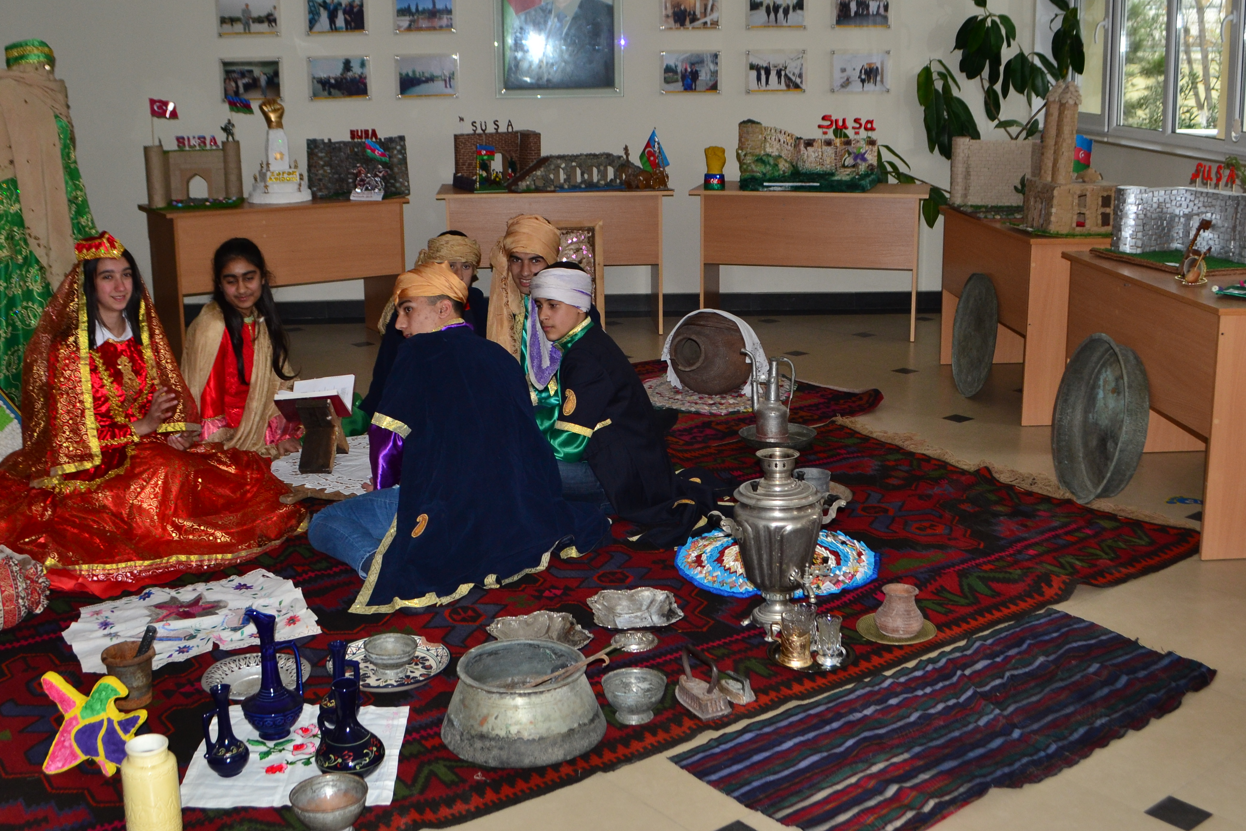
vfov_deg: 33.2
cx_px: 632
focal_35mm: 40
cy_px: 305
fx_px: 1384
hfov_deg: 48.5
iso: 400
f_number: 5.6
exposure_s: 1/200
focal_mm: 20
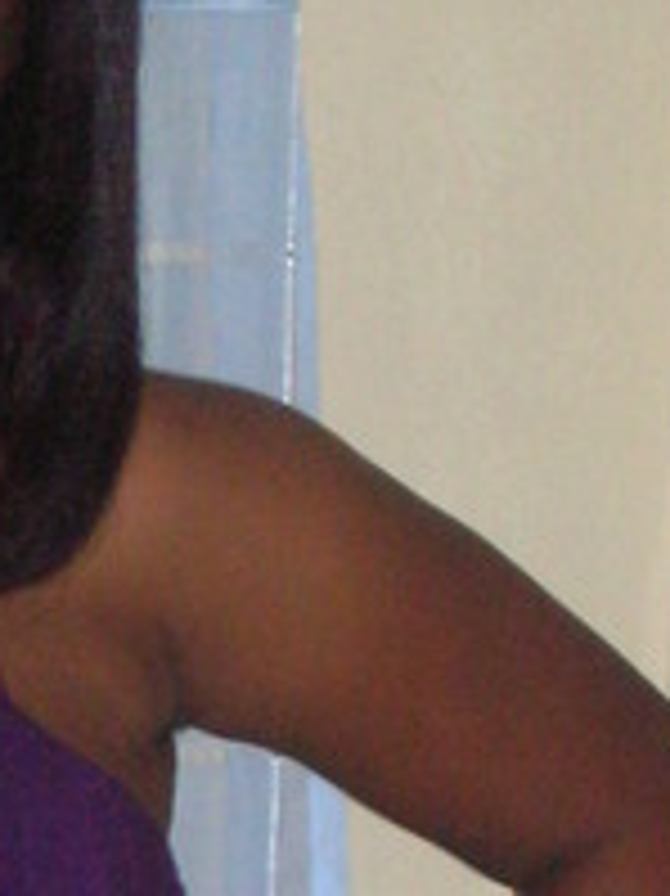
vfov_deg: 6.3
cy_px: 1040
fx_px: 8112
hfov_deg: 4.7
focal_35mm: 314
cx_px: -79
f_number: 4.1
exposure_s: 1/60.1
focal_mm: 13
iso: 200
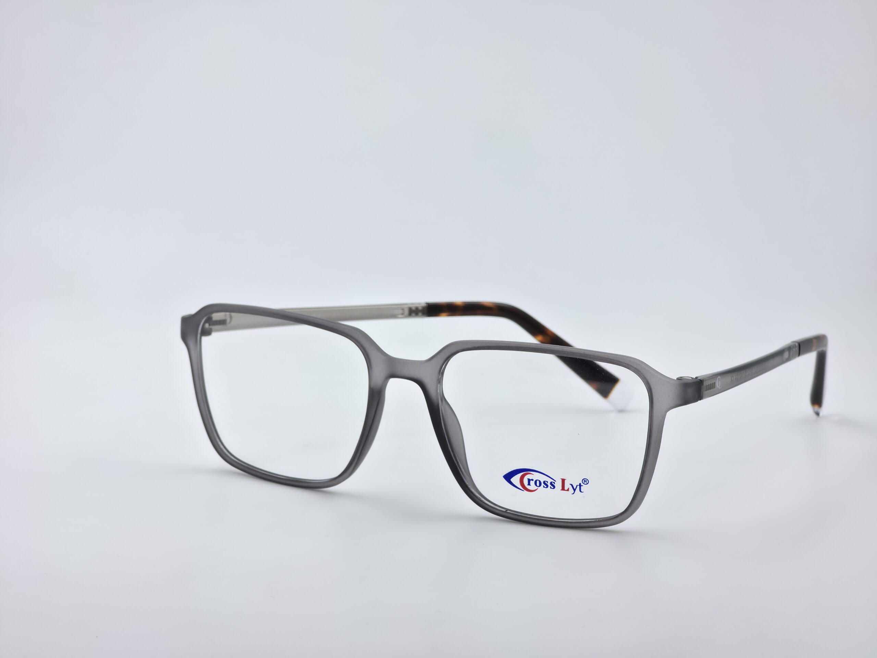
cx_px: 438
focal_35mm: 115
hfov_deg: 17.1
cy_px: 329
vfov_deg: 12.9
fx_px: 2914
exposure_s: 1/183
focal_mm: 18.6
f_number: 3.4
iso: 32
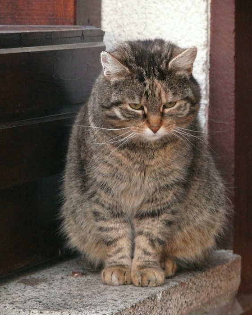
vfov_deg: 9.7
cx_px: 126
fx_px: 1865
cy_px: 164
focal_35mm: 200
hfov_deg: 7.7
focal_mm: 40.4
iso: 800
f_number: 3.6
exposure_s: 1/15
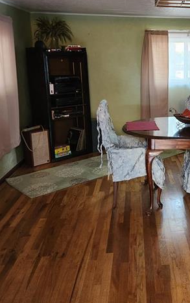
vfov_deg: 48.8
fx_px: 331
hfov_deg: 30.8
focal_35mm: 40
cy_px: 115
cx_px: 165
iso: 640
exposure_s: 1/30
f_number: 1.8
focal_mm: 5.4
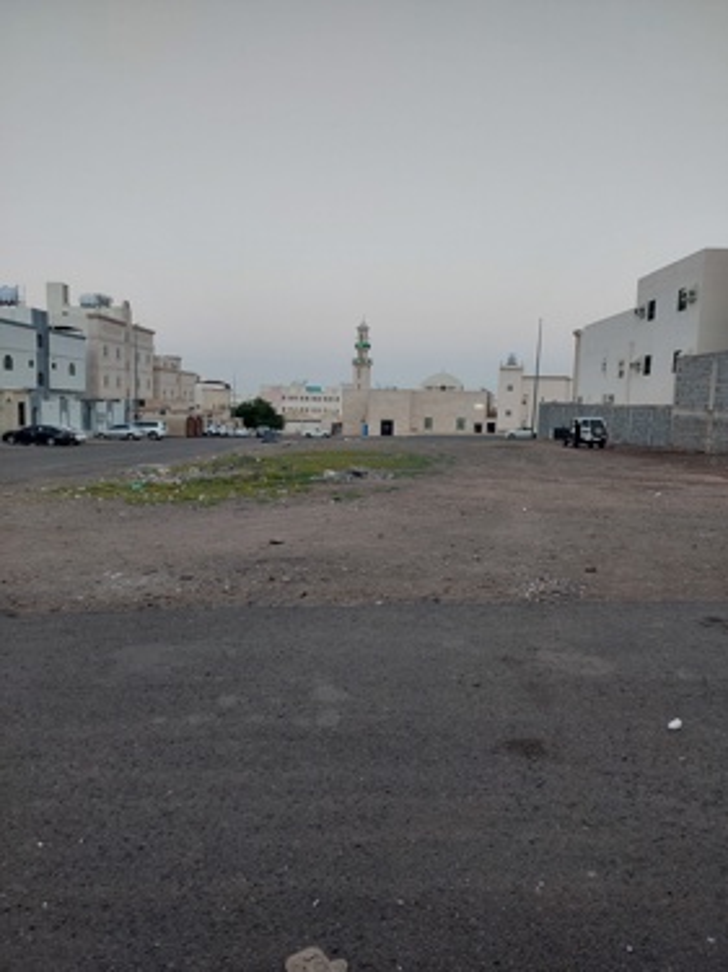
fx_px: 645
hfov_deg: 58.9
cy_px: 486
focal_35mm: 23
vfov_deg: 73.9
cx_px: 364
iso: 80
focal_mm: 5.06
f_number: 1.8
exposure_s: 1/60
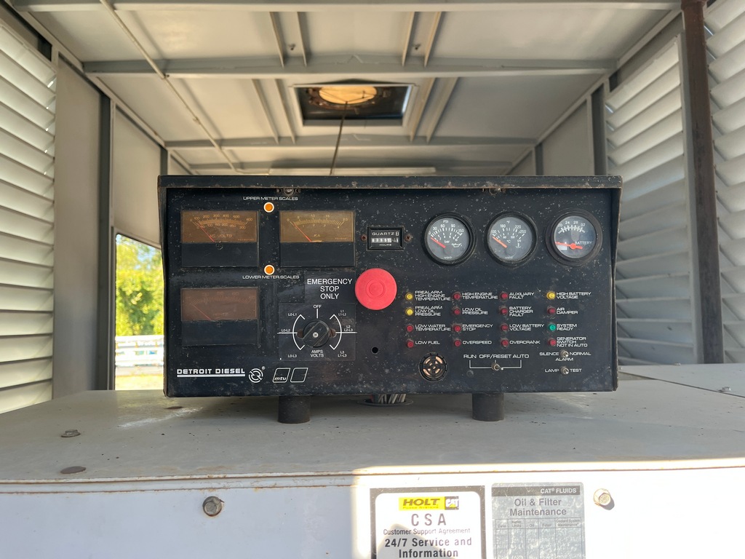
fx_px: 560
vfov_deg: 53.1
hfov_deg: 67.3
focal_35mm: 26
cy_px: 280
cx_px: 372
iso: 50
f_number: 1.6
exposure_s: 1/172
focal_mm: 5.1
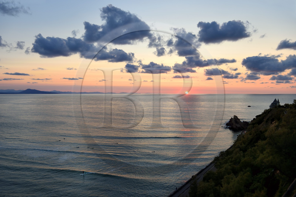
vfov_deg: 42.3
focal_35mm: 31
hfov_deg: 60.3
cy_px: 98
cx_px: 148
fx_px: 255
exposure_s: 1/100
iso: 200
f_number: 6.3
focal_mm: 31
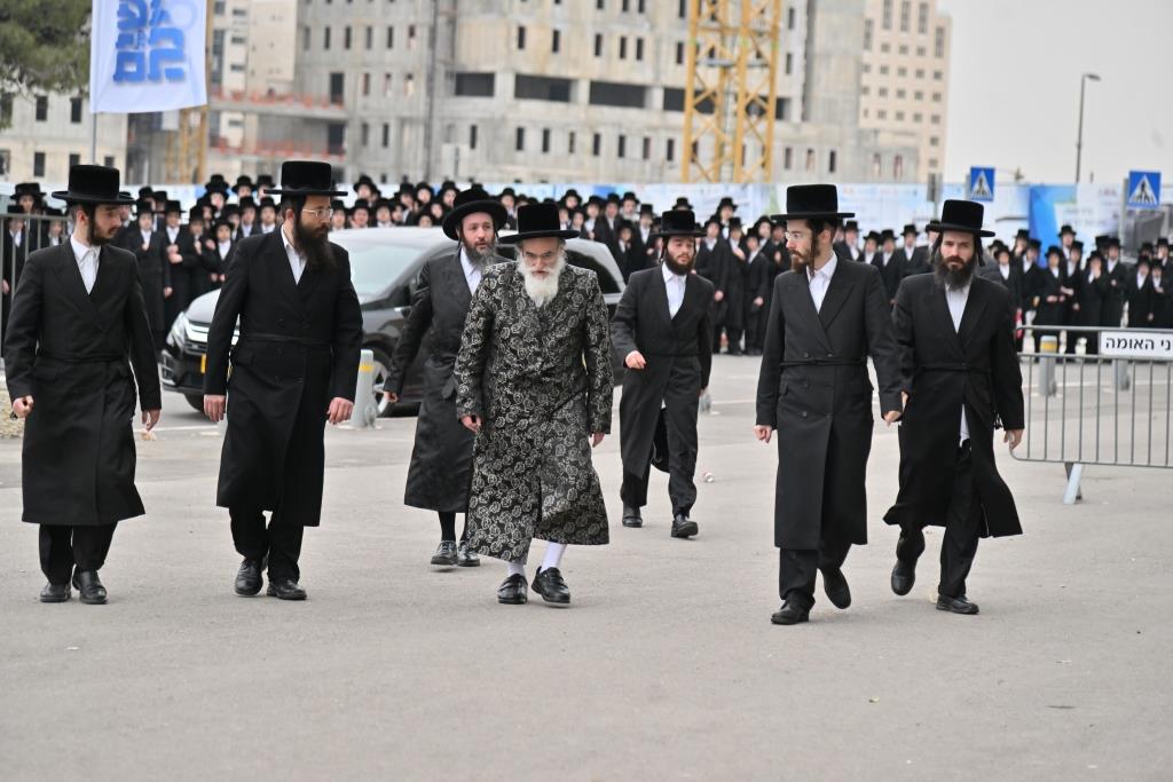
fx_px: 3421
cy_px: 391
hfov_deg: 19.5
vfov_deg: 13.0
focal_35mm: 105
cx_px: 586
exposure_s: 1/320
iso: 125
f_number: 4
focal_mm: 105
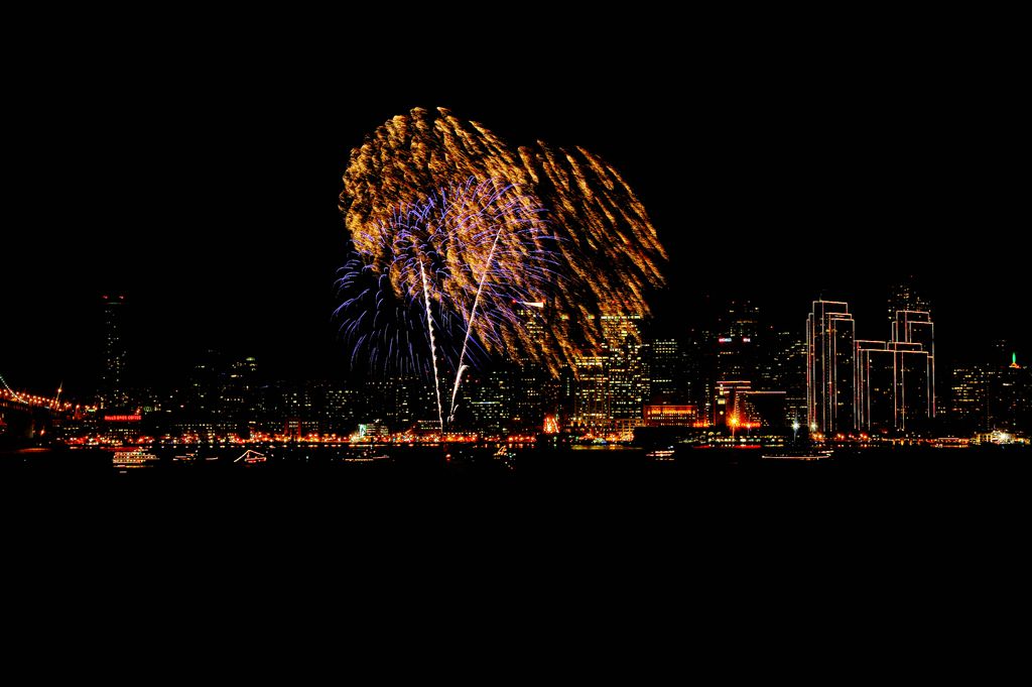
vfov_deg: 18.9
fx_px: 2062
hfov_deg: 28.1
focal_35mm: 72
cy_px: 344
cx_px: 516
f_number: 10
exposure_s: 2.1
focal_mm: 48
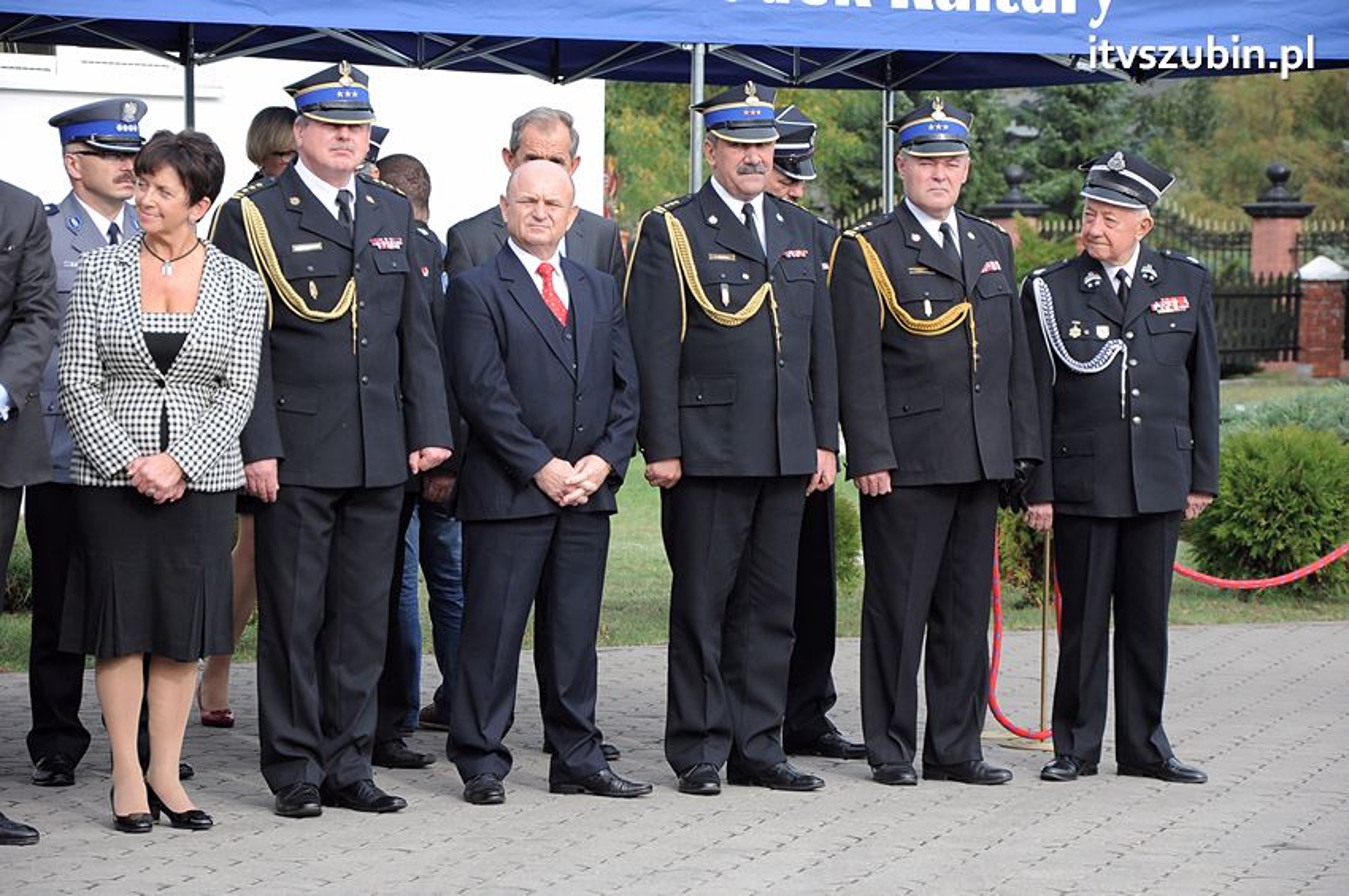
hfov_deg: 14.9
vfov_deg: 9.9
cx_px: 674
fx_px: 5166
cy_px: 448
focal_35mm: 138
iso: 500
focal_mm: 92
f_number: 5.6
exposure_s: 1/500
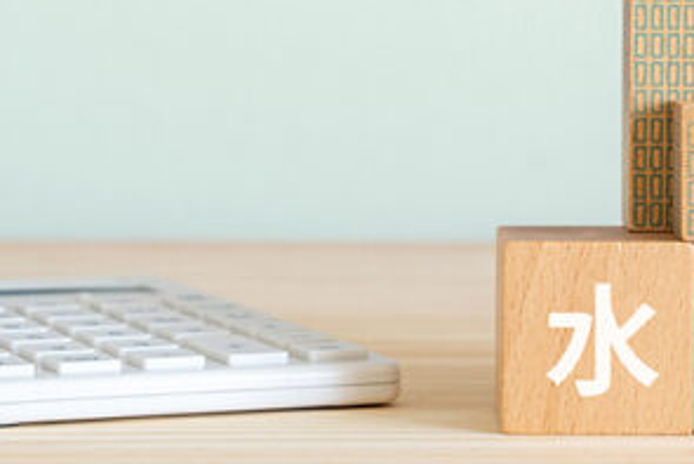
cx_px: 433
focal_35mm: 152
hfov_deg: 13.5
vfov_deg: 9.0
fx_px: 2932
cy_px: 119
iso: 100
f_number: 9
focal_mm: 70
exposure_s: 1/6
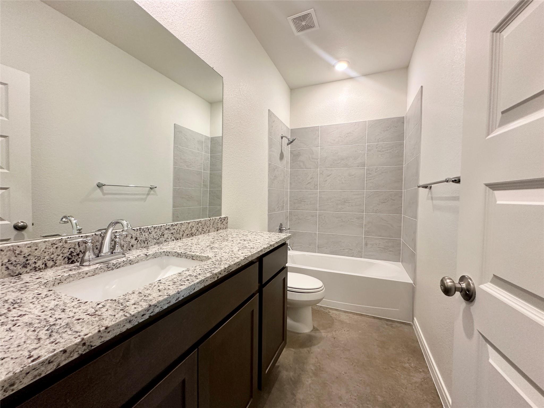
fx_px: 220
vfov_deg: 85.7
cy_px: 204
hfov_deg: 102.1
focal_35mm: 14
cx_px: 272
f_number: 2.2
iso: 250
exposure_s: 1/120
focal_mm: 2.22
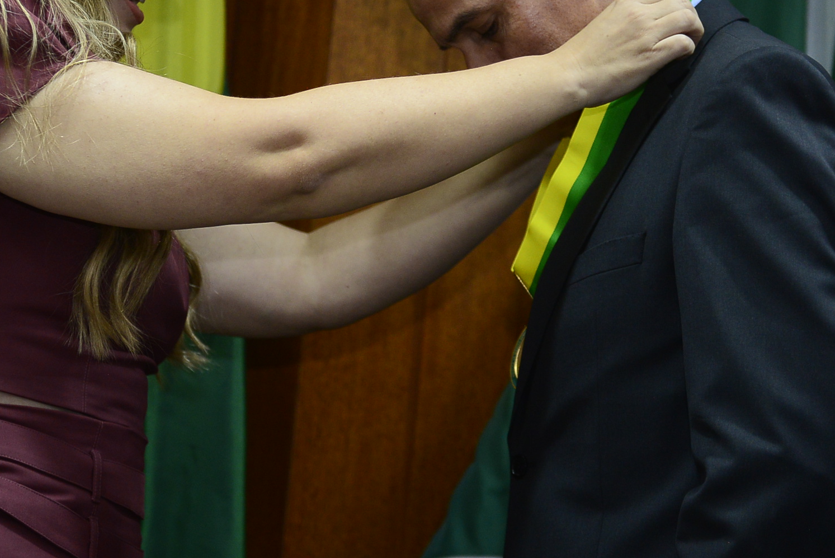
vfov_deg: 9.7
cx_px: 342
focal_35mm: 141
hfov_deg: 14.5
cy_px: 164
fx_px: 3272
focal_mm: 70
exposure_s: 1/125
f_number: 2.8
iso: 1600
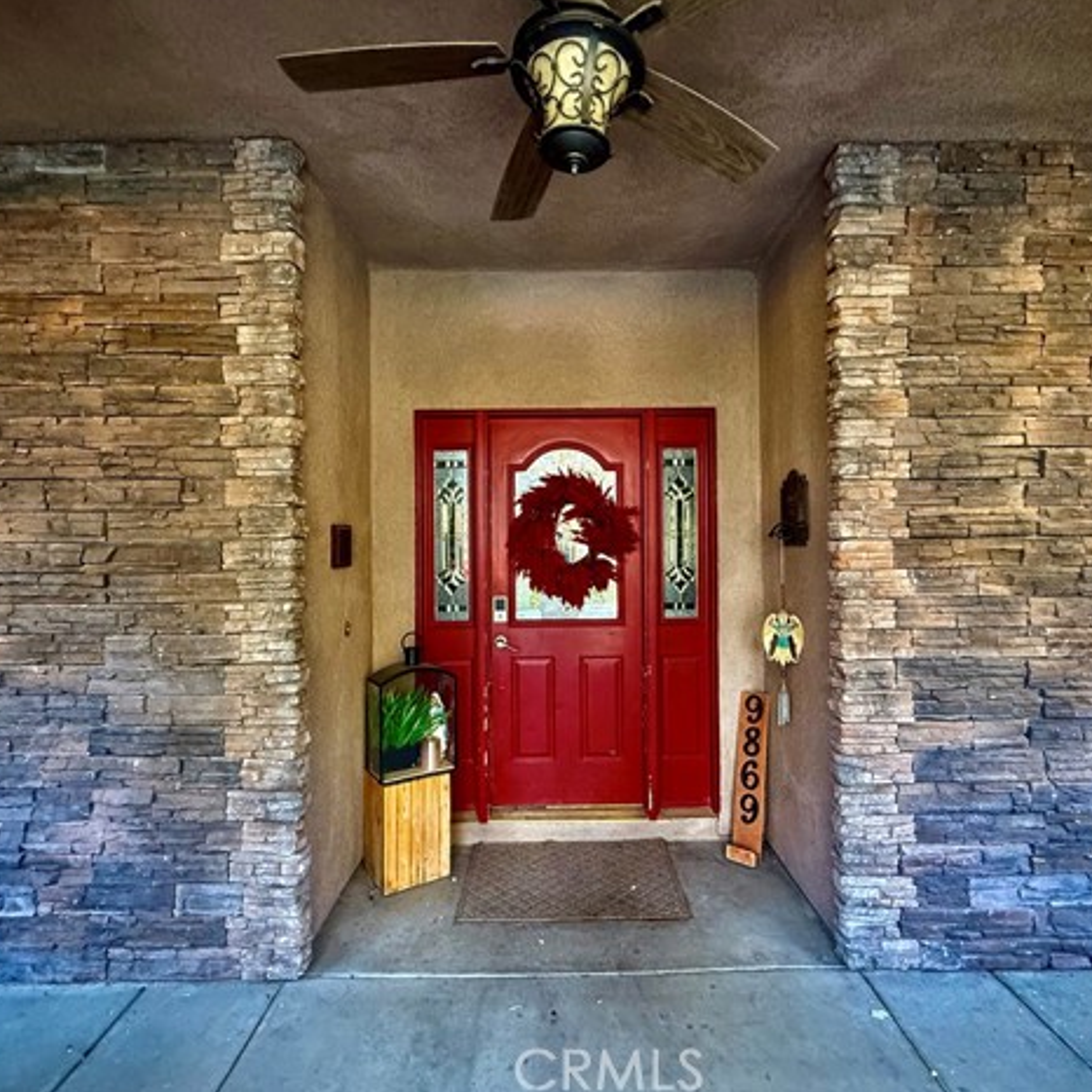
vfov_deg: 84.0
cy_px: 541
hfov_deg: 83.9
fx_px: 607
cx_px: 565
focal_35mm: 17
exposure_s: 1/81
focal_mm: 2.22
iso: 320
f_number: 2.2
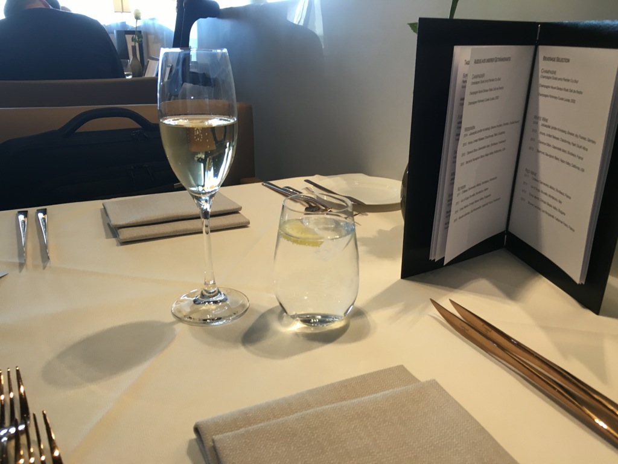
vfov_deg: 48.2
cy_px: 232
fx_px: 518
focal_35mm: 29
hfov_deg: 61.7
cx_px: 309
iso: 32
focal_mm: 4.15
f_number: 2.2
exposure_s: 1/33
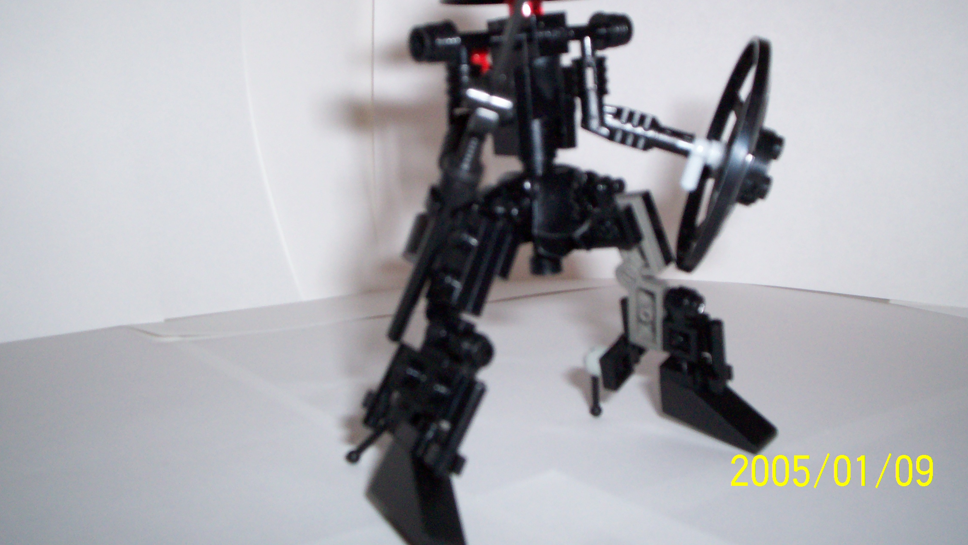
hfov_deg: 50.5
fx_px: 1027
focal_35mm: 40
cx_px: 491
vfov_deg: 29.6
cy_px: 199
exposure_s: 1/64
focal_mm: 5.9
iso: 140
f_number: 4.5
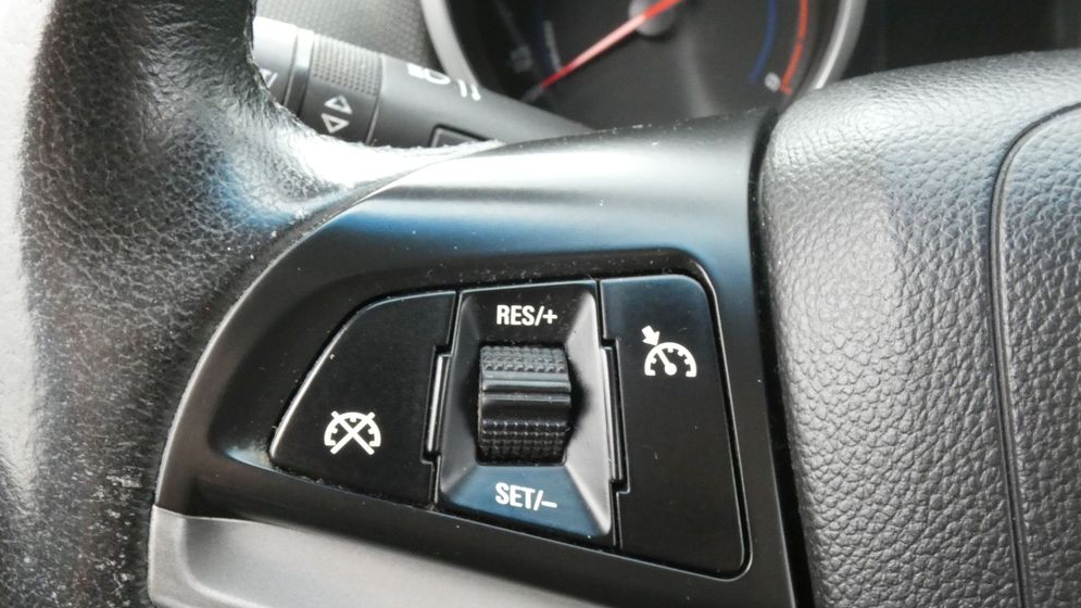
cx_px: 531
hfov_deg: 54.0
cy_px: 380
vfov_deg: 31.9
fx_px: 1061
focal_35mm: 37
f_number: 5.6
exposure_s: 1/80
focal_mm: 6
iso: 800
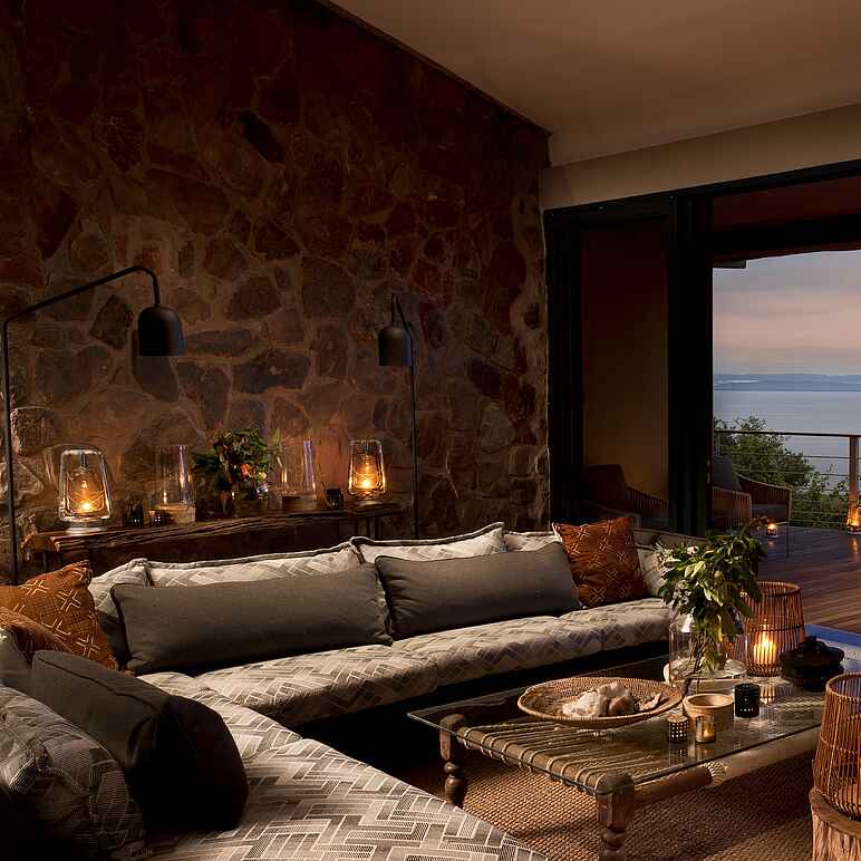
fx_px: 1041
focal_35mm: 37
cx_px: 821
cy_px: 524
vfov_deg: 44.6
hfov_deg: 40.5
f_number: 9.5
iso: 200
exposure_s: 1
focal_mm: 21
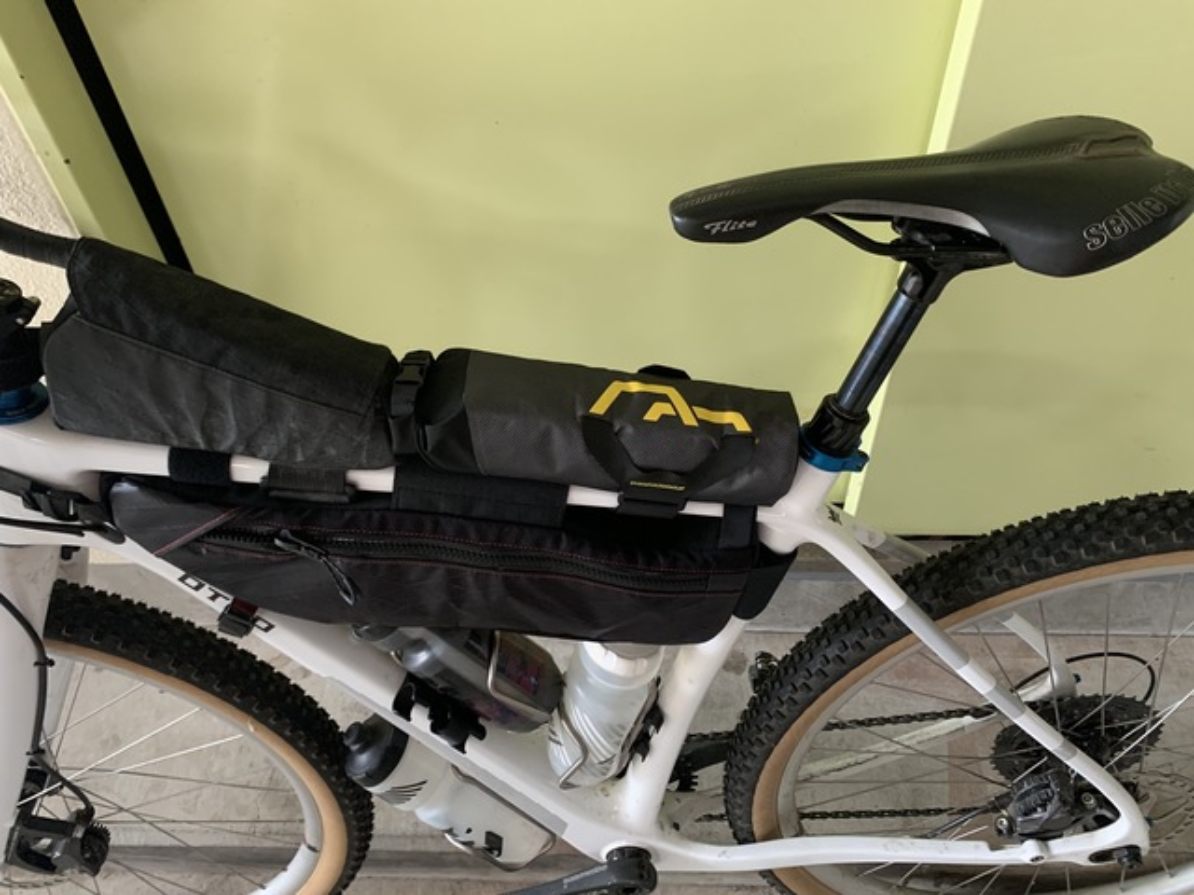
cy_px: 448
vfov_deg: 53.1
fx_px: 897
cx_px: 597
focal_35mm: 26
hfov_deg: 67.3
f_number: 1.8
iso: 400
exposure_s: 1/53
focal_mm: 4.25
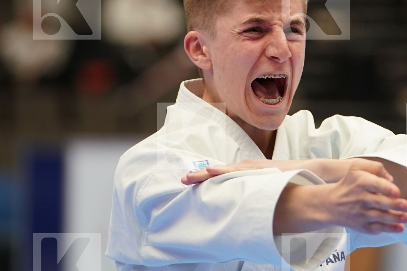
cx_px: 316
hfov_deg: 5.1
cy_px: 136
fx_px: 4590
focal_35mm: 406
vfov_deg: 3.4
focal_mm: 167
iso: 1250
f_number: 2.8
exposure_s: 1/500
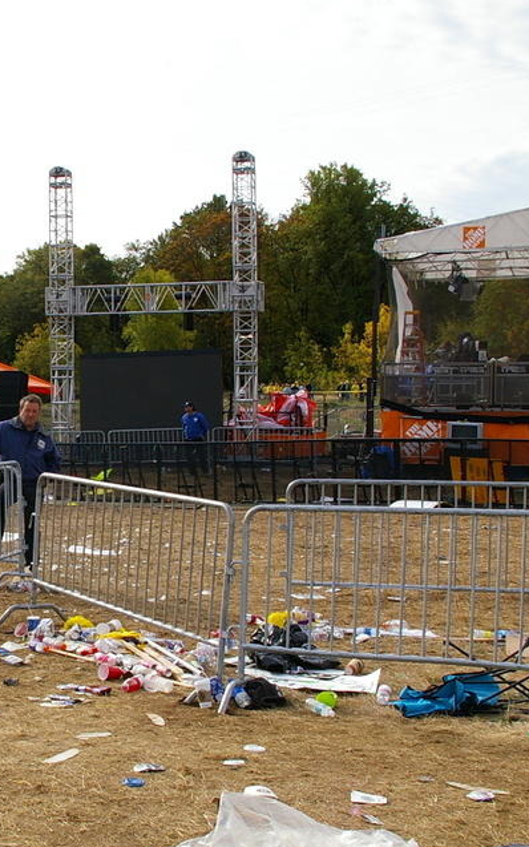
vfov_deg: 37.5
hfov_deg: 23.0
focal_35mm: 54
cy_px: 442
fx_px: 1246
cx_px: 3
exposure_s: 1/180
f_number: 11
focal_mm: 18
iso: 200
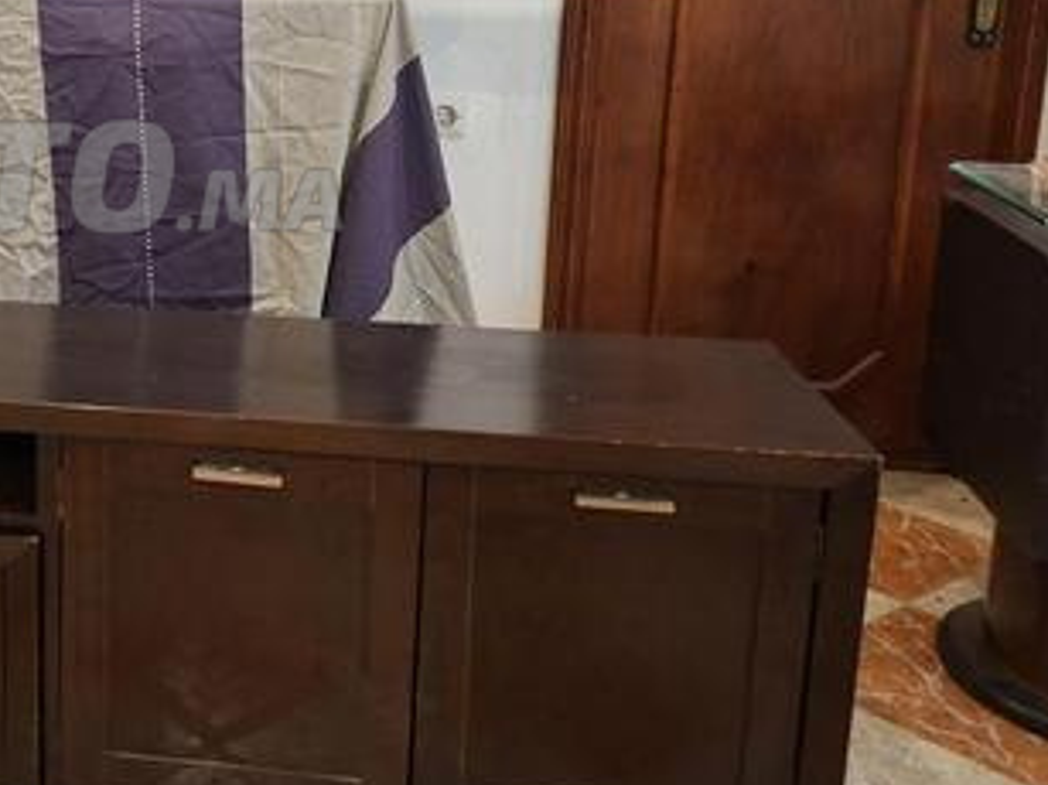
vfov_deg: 29.6
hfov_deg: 36.1
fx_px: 1453
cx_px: 20
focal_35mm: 48
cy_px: 174
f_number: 1.8
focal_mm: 5.54
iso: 640
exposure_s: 1/25
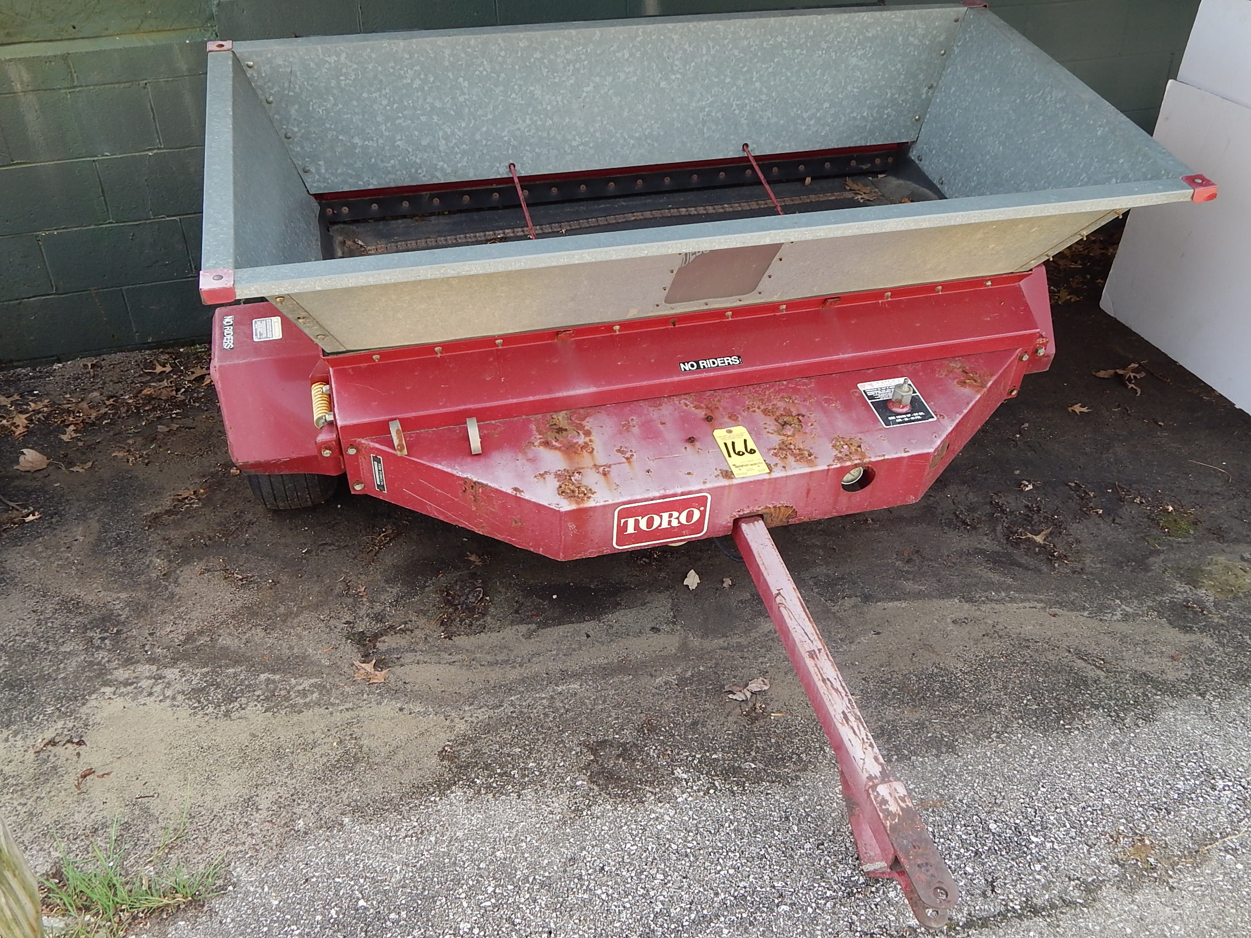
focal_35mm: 31
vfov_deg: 45.4
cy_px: 469
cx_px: 626
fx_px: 1120
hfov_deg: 58.4
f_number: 3.2
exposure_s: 1/200
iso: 125
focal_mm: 5.6
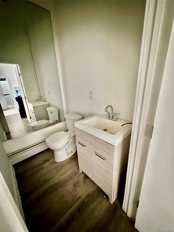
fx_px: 94
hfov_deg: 85.7
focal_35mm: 14
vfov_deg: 102.1
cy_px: 116
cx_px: 87
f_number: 2.2
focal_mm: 2.22
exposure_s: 1/4
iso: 1250
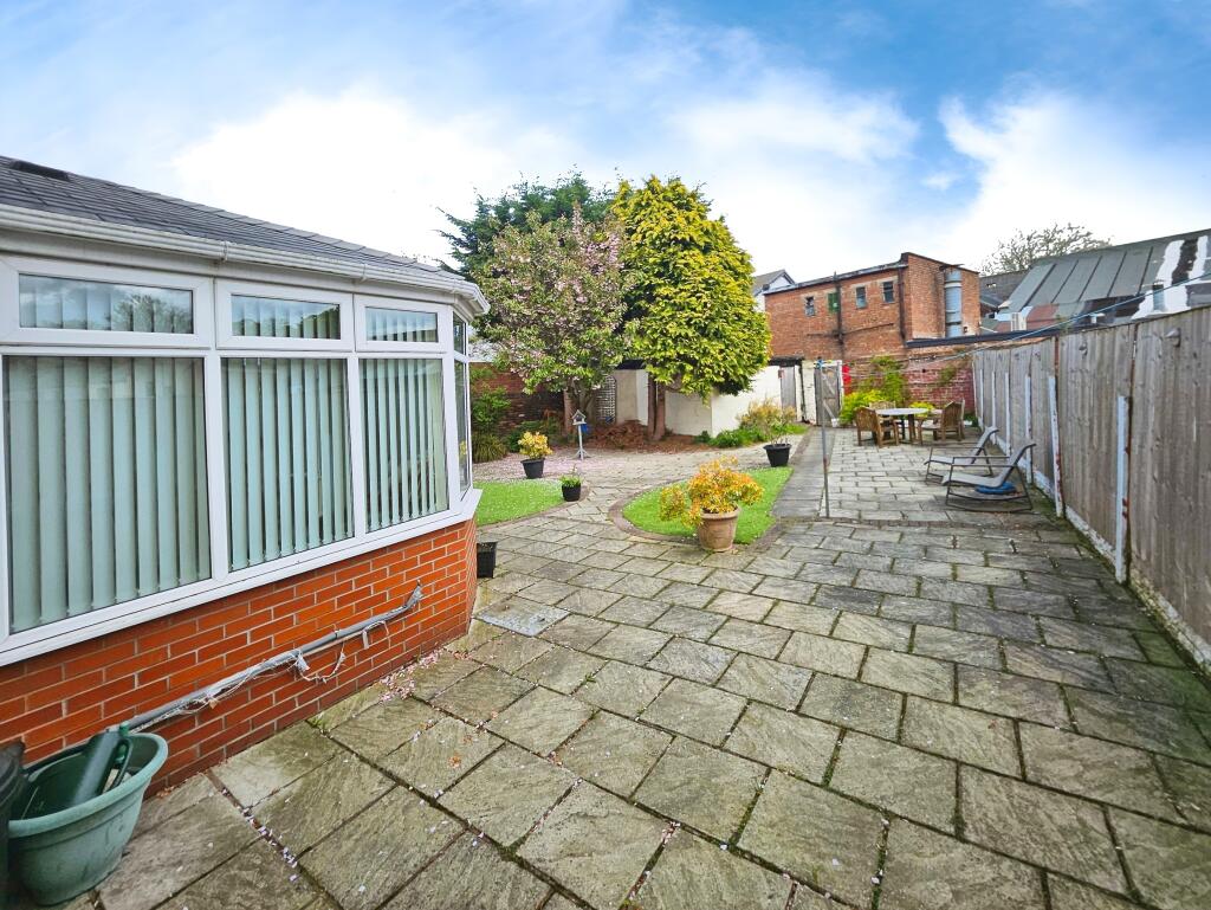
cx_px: 606
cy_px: 455
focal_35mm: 13
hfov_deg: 106.2
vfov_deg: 90.0
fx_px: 455
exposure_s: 1/857
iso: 32
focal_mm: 1.7
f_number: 2.2
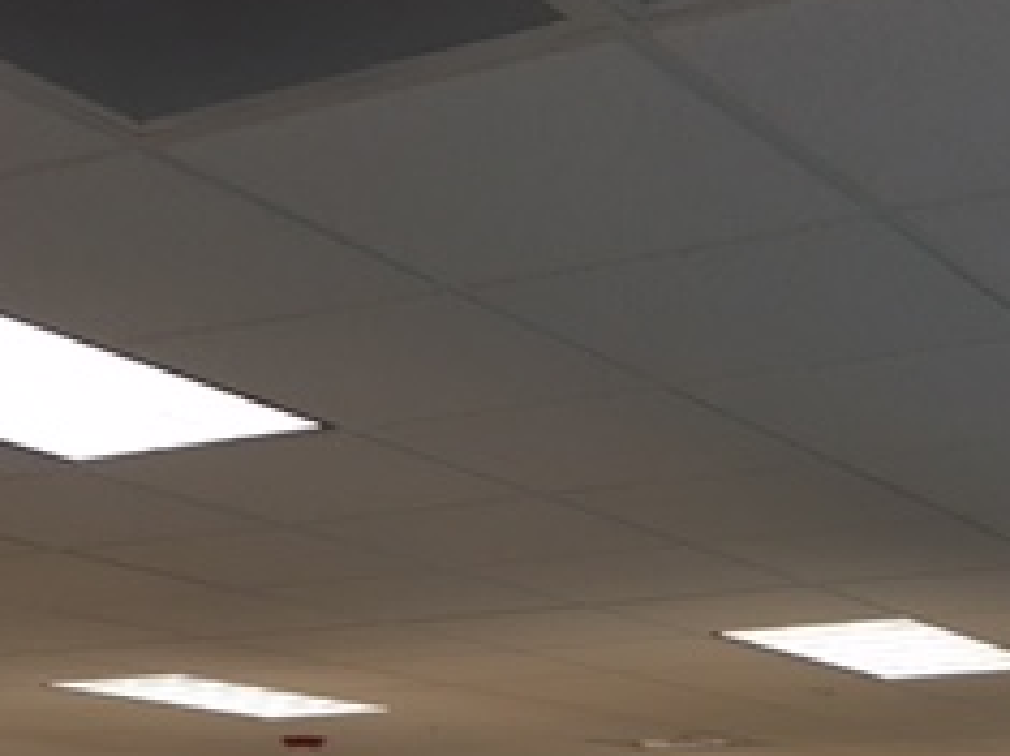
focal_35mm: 79
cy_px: 1001
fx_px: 2304
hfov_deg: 24.7
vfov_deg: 17.4
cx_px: 585
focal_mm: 4.15
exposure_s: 1/30
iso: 100
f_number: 2.2
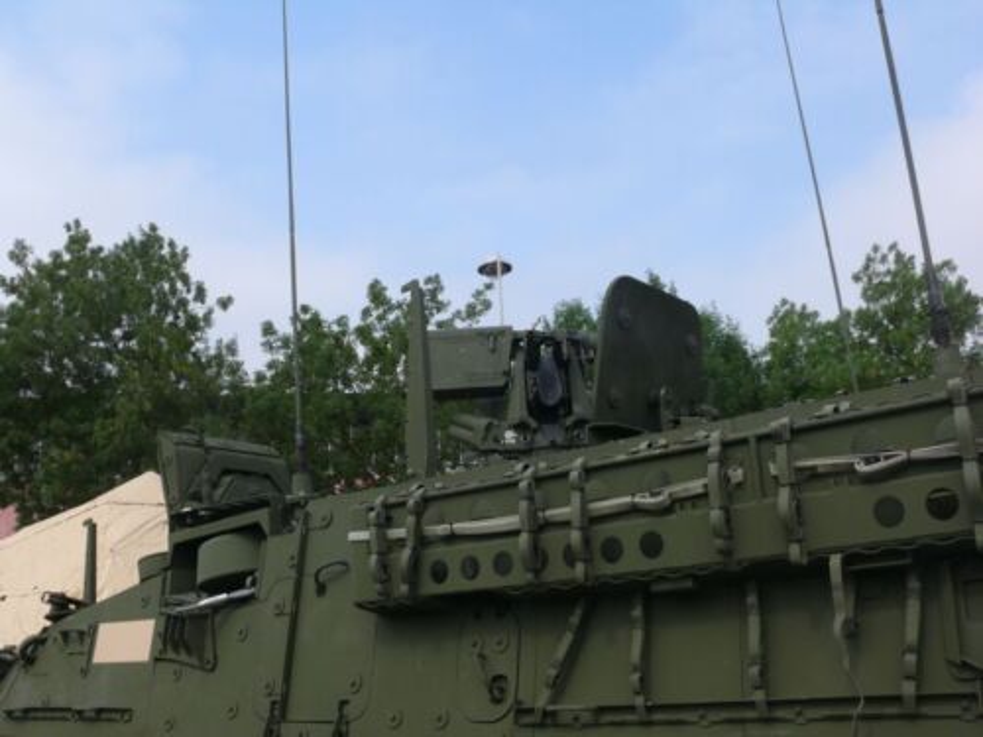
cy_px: 368
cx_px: 492
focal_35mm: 35
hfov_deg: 52.6
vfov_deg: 40.7
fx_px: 994
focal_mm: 7.4
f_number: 6.3
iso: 100
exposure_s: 1/400
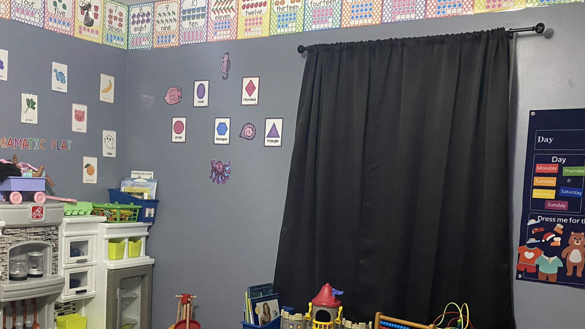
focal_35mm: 39
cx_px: 238
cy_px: 241
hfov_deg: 51.3
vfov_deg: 30.0
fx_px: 605
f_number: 1.8
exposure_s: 1/30
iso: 640
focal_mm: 4.25
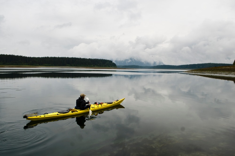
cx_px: 118
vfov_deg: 50.3
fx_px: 166
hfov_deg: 70.5
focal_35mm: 26
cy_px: 78
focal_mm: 17
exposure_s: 1/800
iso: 200
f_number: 5
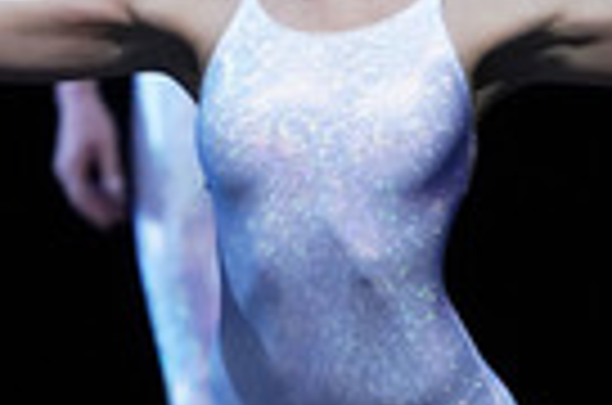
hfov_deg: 1.6
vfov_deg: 1.0
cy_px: -14
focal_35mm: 1329
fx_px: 22540
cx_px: 344
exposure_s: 1/320
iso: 6400
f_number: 6.3
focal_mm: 400
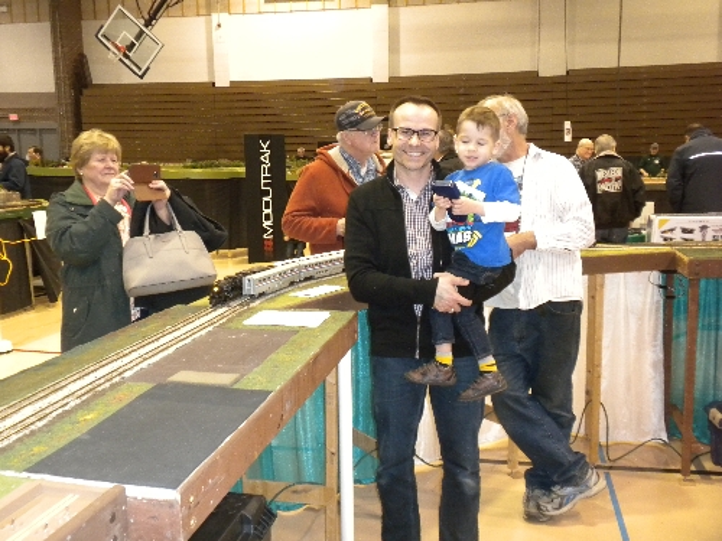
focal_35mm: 37
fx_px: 772
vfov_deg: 38.7
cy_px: 270
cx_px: 361
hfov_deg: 50.1
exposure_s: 1/30.8
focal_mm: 6.6
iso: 400
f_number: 3.5
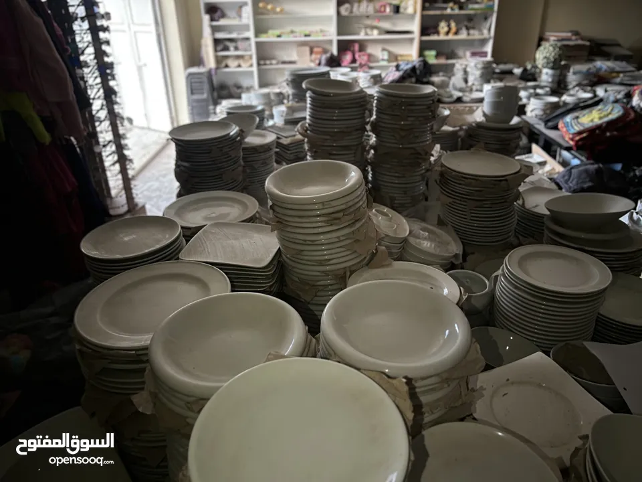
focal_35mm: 26
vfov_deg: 53.1
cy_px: 241
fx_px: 482
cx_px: 321
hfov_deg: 67.3
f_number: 1.5
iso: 125
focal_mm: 5.7
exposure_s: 1/64
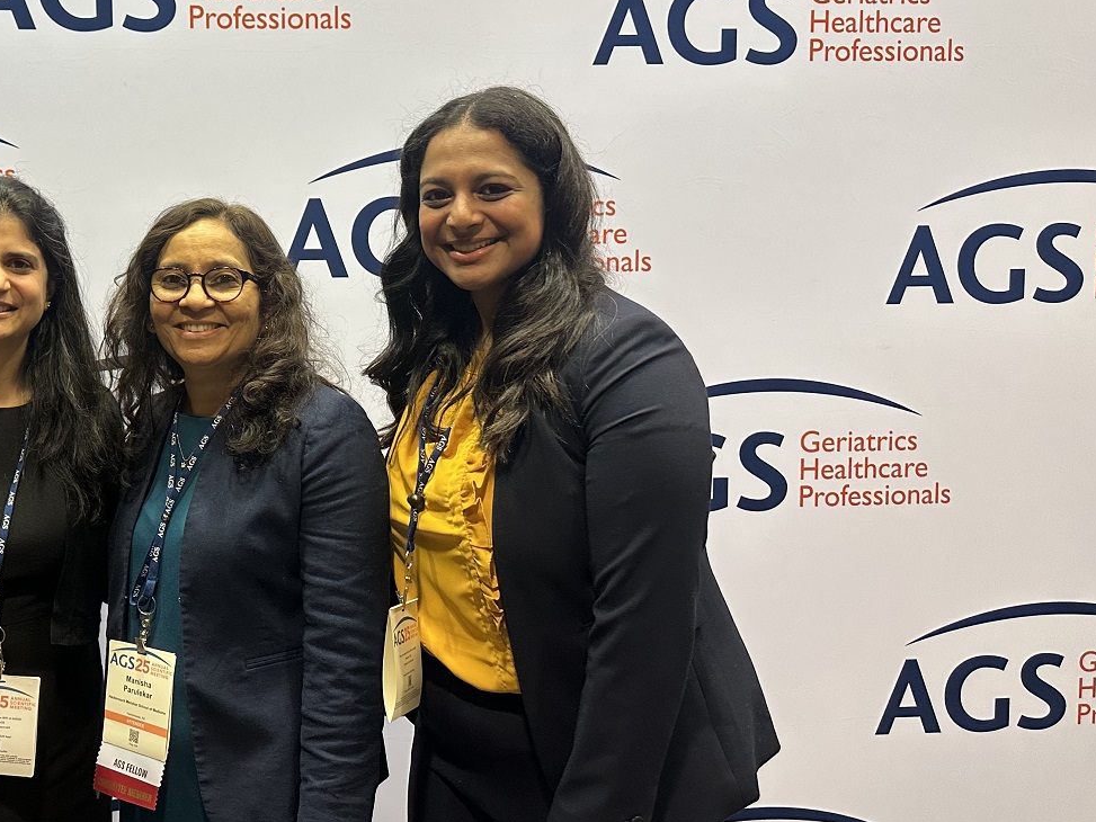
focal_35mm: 37
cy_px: 323
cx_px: 271
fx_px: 1172
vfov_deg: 38.5
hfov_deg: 48.2
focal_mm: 6.86
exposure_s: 1/60
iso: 250
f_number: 1.78
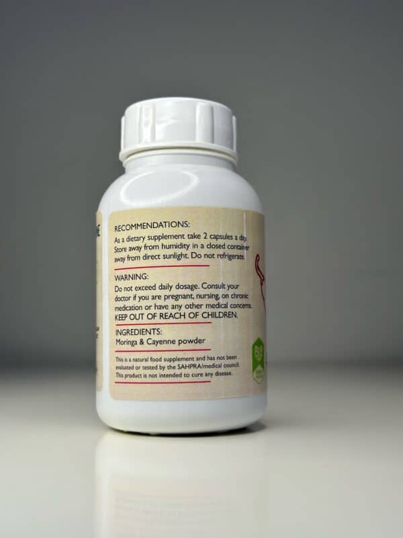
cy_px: 269
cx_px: 202
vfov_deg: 39.7
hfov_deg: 30.3
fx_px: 745
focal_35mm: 48
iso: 80
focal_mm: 6.86
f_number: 1.78
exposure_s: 1/214
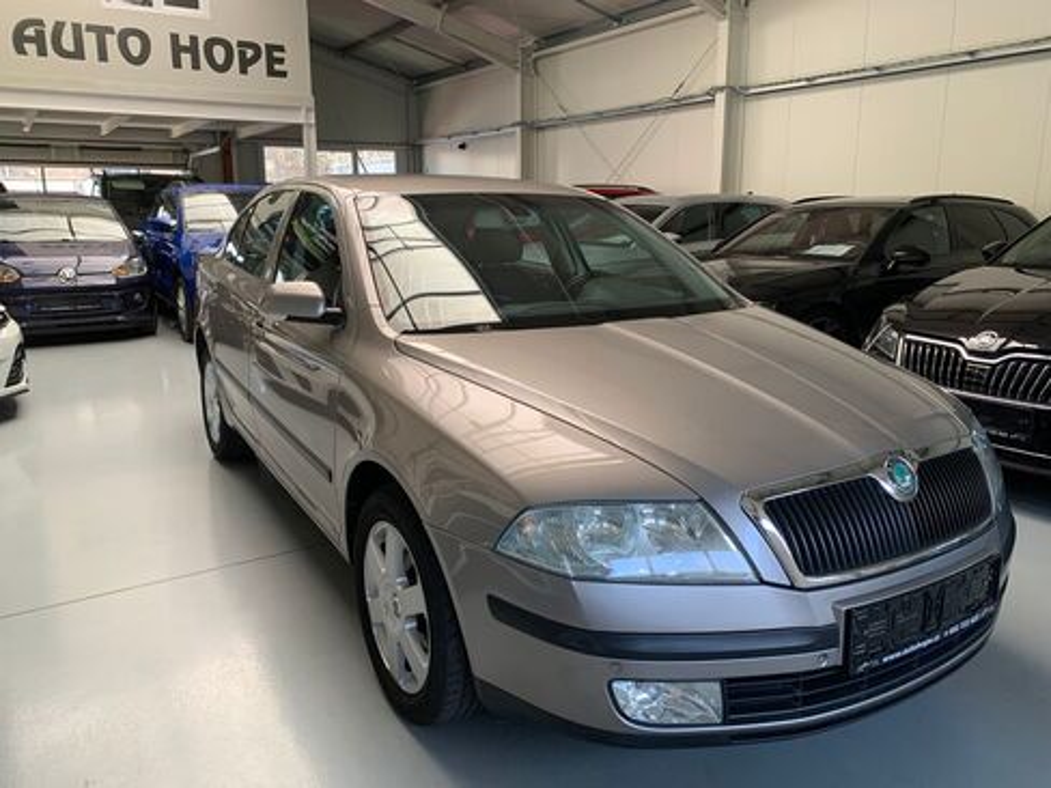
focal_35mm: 26
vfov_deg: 53.1
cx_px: 526
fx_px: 789
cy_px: 394
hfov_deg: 67.3
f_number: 1.8
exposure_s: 1/121
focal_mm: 4.25
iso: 80
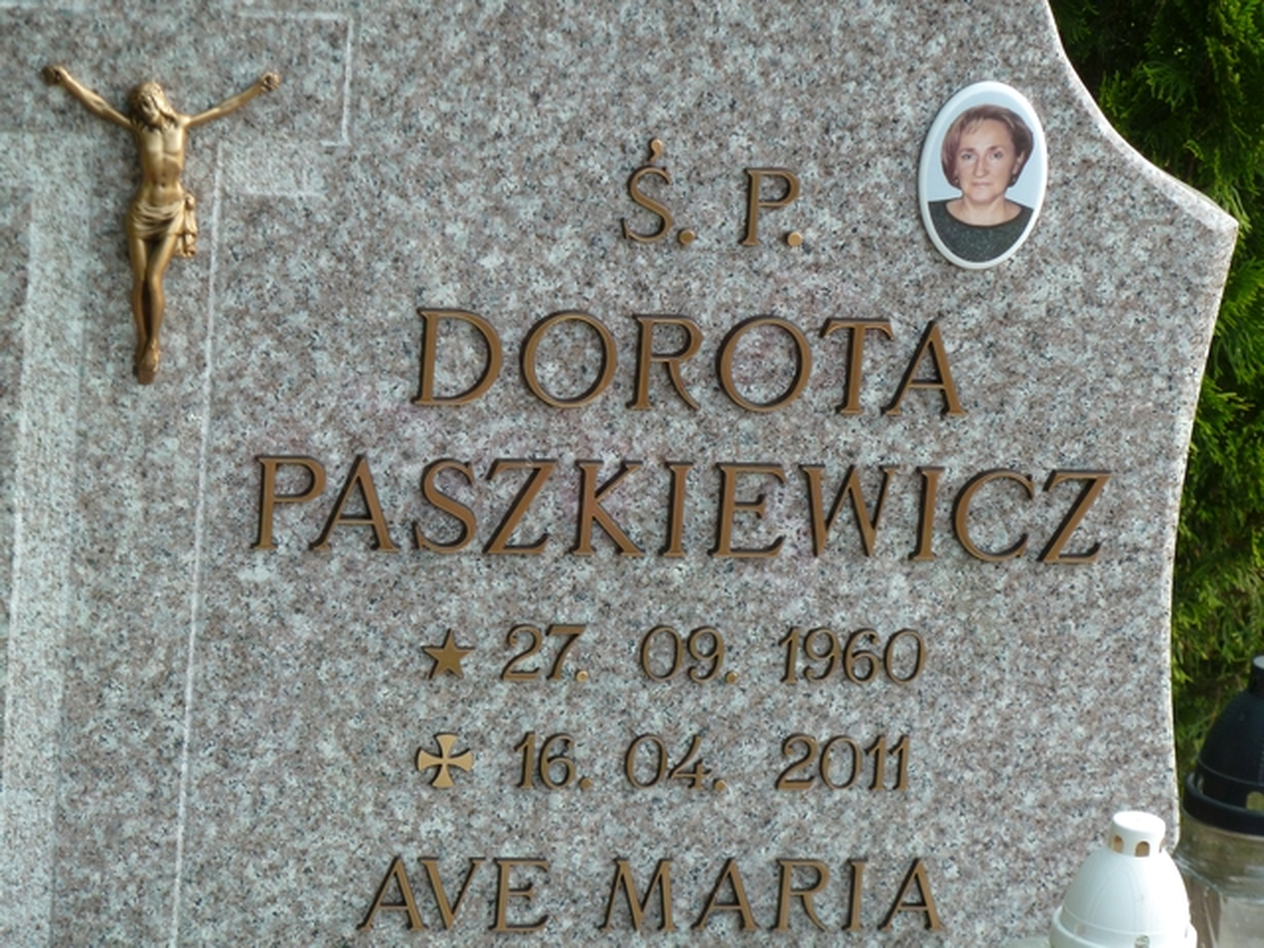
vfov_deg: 8.8
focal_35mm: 169
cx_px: 632
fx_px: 6171
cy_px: 474
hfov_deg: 11.7
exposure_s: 1/200
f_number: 4.5
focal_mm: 27.8
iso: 160
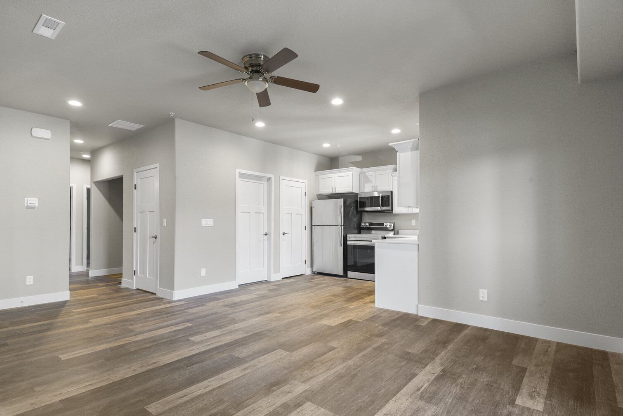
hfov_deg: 90.0
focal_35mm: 18
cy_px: 214
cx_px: 304
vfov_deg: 67.4
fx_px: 312
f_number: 9
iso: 250
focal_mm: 17
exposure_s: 1/6
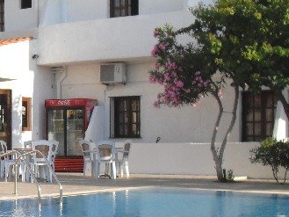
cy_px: 133
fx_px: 710
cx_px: 22
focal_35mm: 85
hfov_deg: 22.4
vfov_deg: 17.4
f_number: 7
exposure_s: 1/125
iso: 80
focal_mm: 6.3
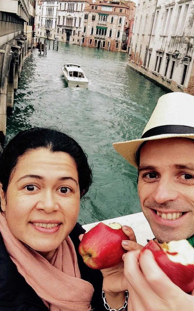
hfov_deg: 33.6
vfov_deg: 51.5
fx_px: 322
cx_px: 106
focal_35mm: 38
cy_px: 153
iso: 32
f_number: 2.4
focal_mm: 2.18
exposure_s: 1/40
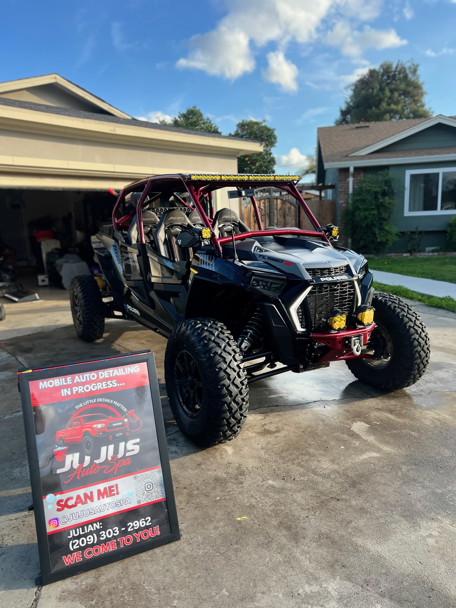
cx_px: 228
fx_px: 457
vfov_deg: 67.3
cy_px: 304
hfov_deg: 53.1
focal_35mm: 26
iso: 50
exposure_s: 1/949
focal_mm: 5.7
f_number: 1.5
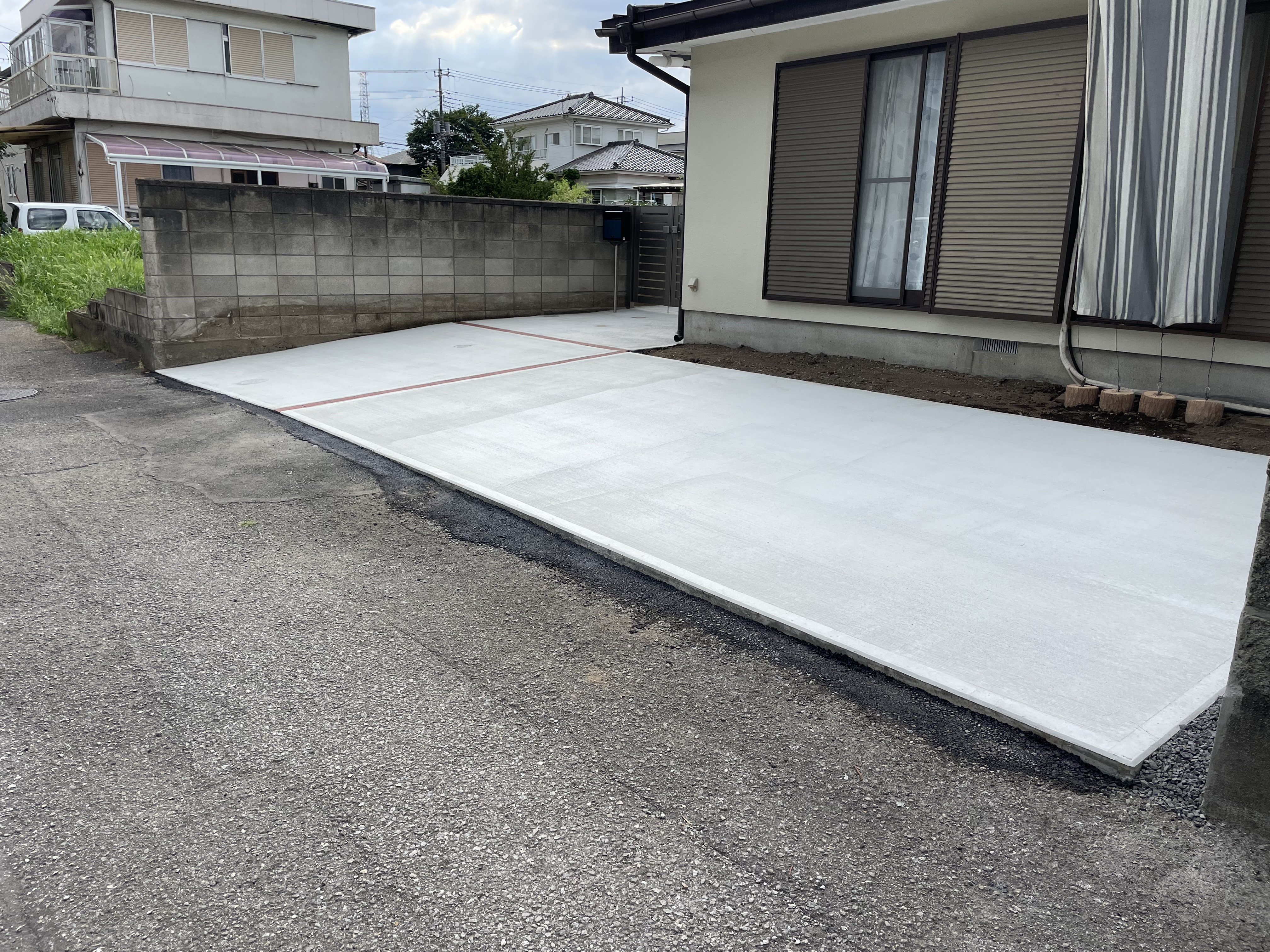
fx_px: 954
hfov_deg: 67.3
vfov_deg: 53.1
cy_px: 476
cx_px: 635
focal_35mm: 26
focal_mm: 4.2
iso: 32
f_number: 1.6
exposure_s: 1/1171
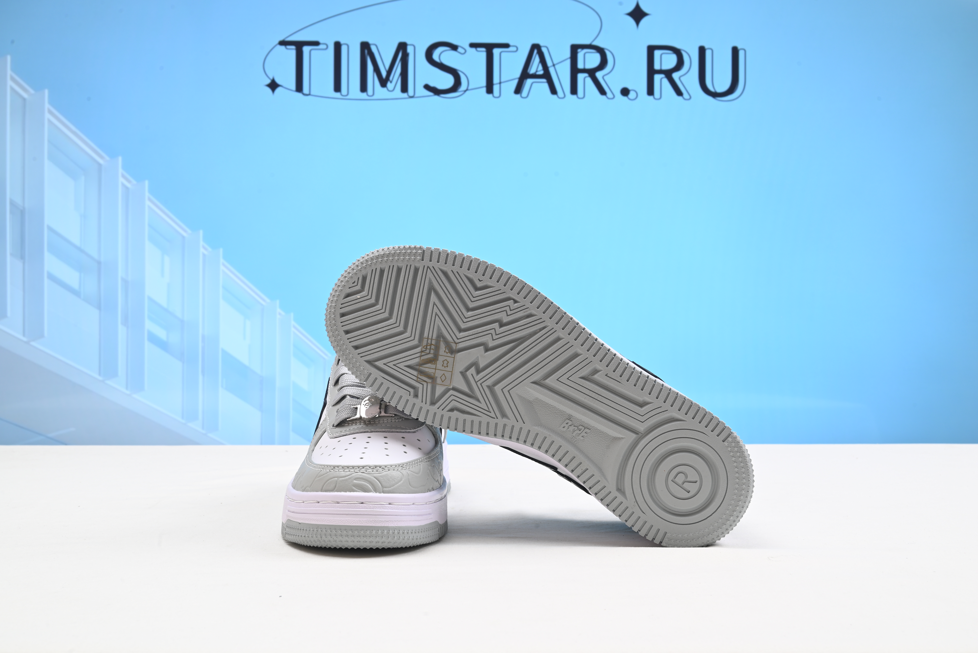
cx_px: 489
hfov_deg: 50.7
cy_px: 326
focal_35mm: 38
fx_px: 1033
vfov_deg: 35.1
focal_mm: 38
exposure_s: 1/2
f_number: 16
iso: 100
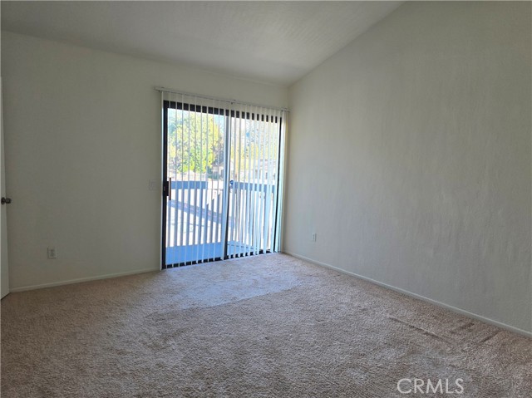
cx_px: 266
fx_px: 353
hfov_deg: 74.0
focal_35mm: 23
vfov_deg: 58.8
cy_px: 199
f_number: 1.7
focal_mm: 6.3
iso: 64
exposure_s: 1/182
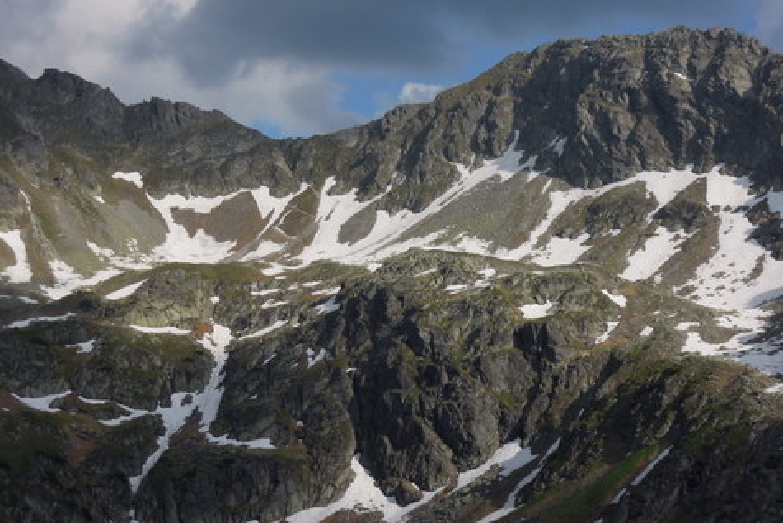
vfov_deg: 13.0
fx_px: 2284
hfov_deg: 19.5
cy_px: 282
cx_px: 394
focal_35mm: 105
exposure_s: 1/800
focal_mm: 17.9
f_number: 5.5
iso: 160
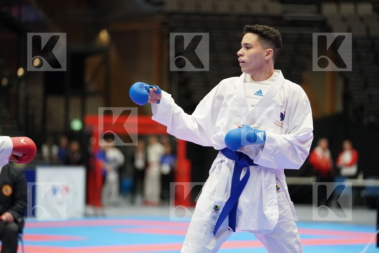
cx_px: 190
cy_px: 126
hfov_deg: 13.7
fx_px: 1579
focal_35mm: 150
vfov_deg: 9.1
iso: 5000
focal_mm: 150
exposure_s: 1/1000
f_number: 2.8
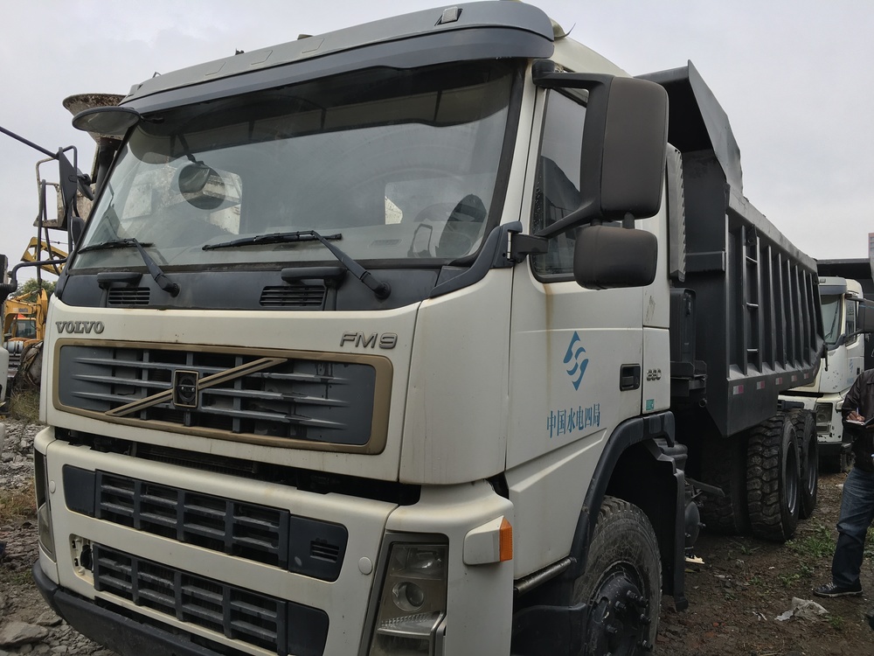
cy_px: 328
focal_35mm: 29
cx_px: 437
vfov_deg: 48.2
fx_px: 732
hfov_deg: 61.7
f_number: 2.2
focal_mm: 4.15
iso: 25
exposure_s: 1/625
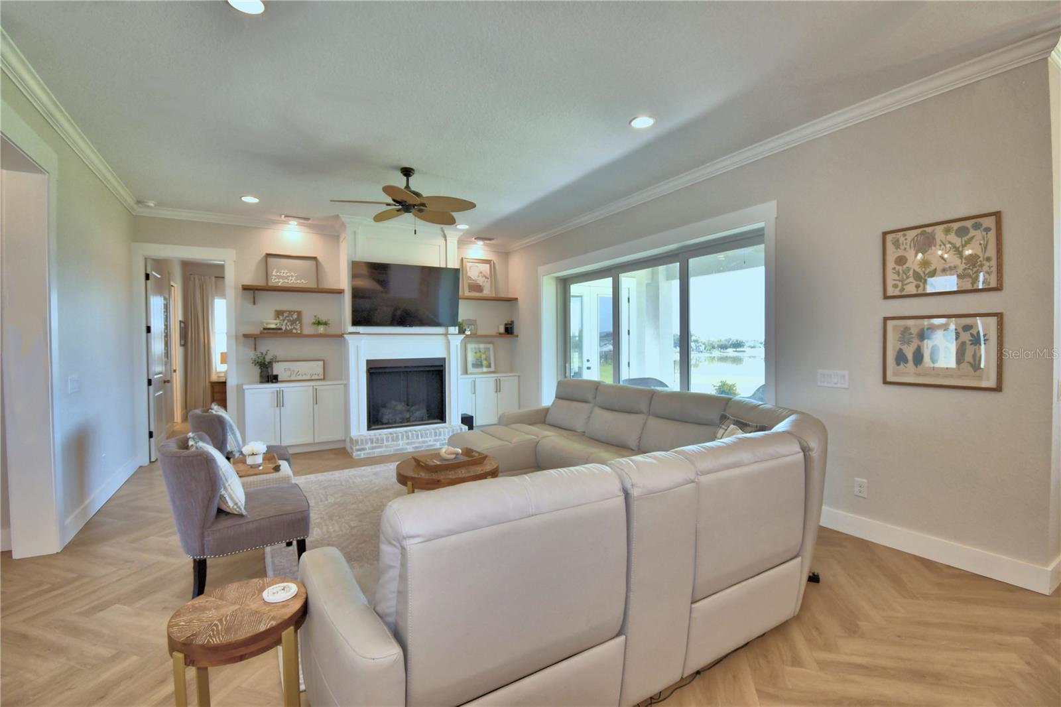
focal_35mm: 15
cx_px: 530
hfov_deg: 100.4
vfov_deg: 77.3
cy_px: 354
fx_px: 442
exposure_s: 1/60
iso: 125
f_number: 4.5
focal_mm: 10
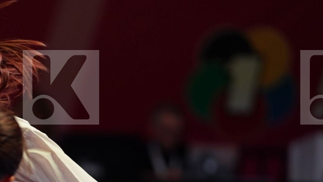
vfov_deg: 2.6
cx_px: 61
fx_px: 3932
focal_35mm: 459
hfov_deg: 4.7
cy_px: 232
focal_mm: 192
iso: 1600
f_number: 2.8
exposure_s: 1/1000
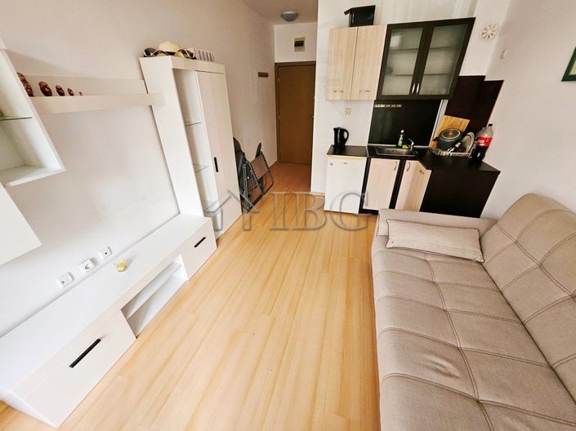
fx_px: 216
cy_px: 216
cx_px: 288
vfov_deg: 89.9
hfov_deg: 106.2
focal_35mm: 13
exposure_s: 1/50
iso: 160
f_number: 2.2
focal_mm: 1.7
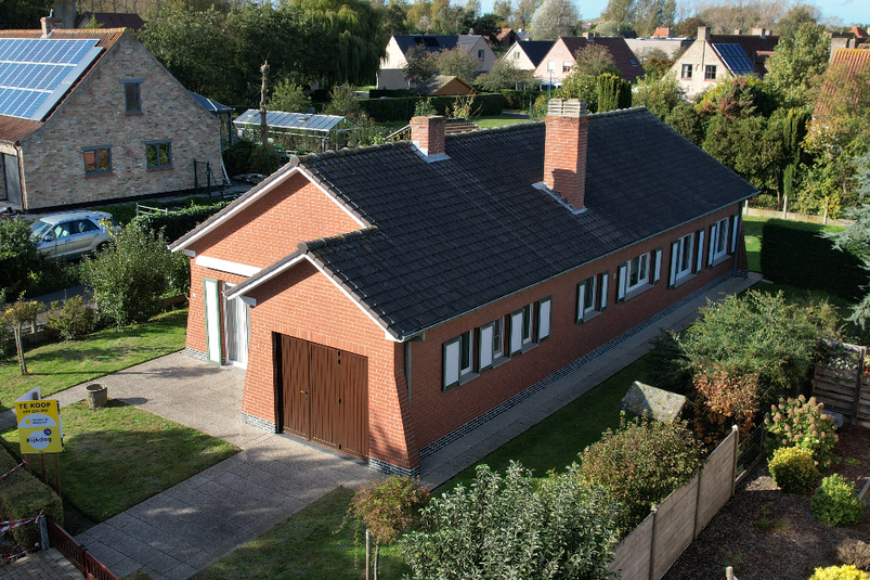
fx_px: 894
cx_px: 388
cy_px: 293
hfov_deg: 51.8
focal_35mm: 37
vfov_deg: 35.9
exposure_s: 1/1000
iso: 100
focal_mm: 8.38
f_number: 2.8
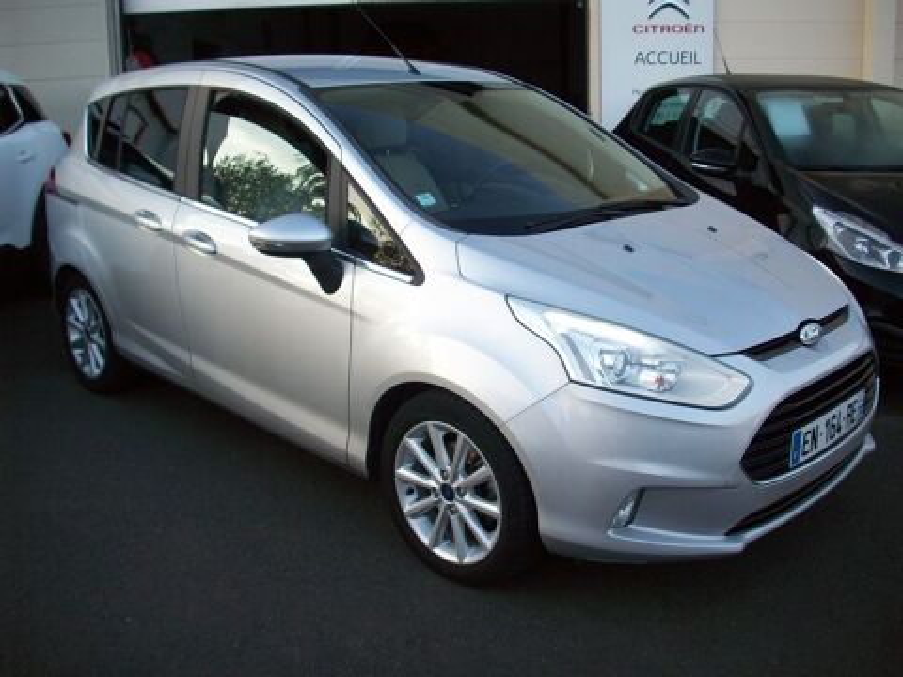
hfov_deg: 50.1
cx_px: 452
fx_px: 965
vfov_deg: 38.7
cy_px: 338
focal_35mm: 37
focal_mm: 6.2
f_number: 2.8
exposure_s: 1/146
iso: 80
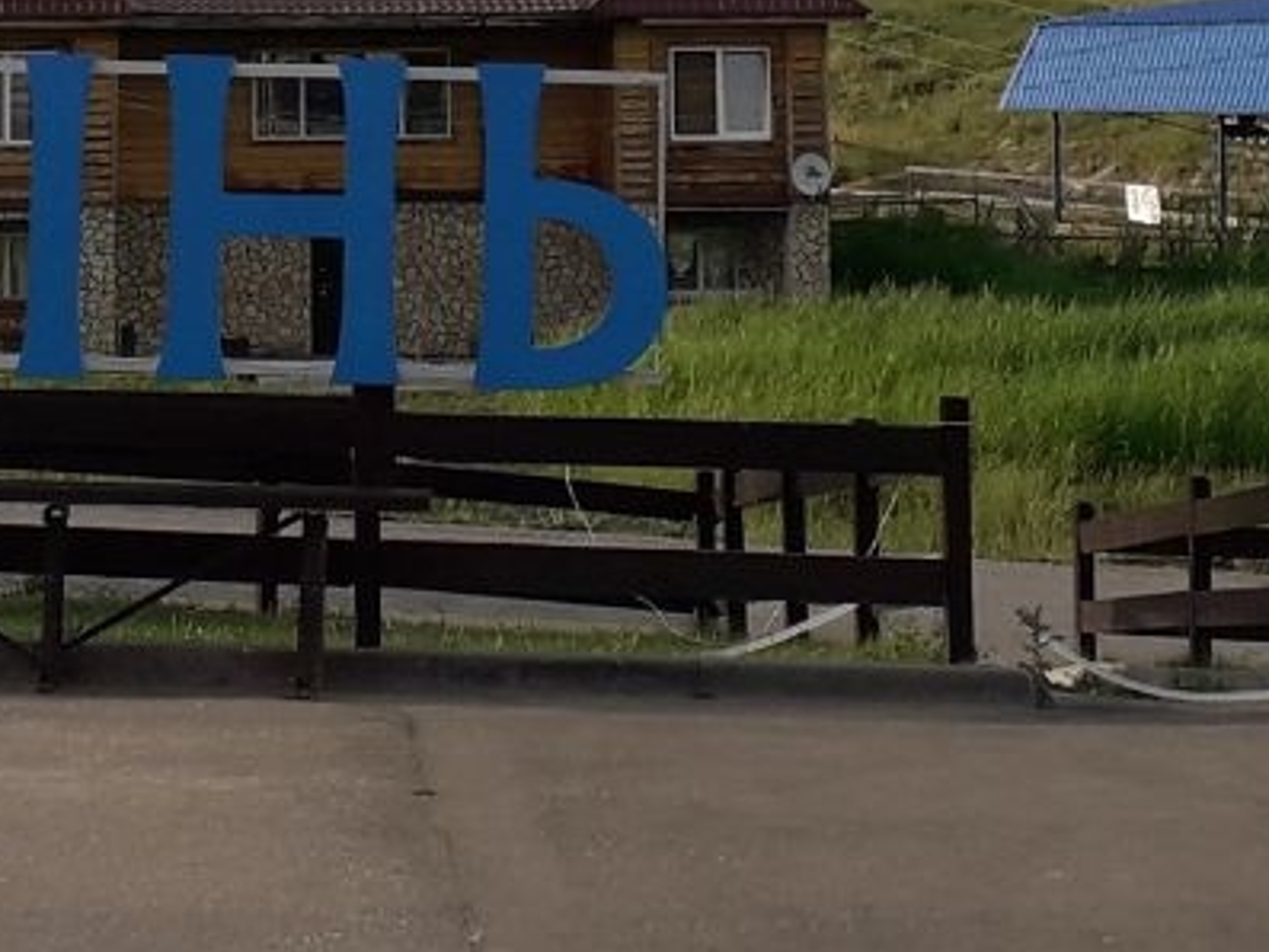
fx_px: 3190
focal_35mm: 87
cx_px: 284
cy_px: -268
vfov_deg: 16.1
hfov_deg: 22.2
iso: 40
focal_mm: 3.6
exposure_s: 1/1013
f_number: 1.9
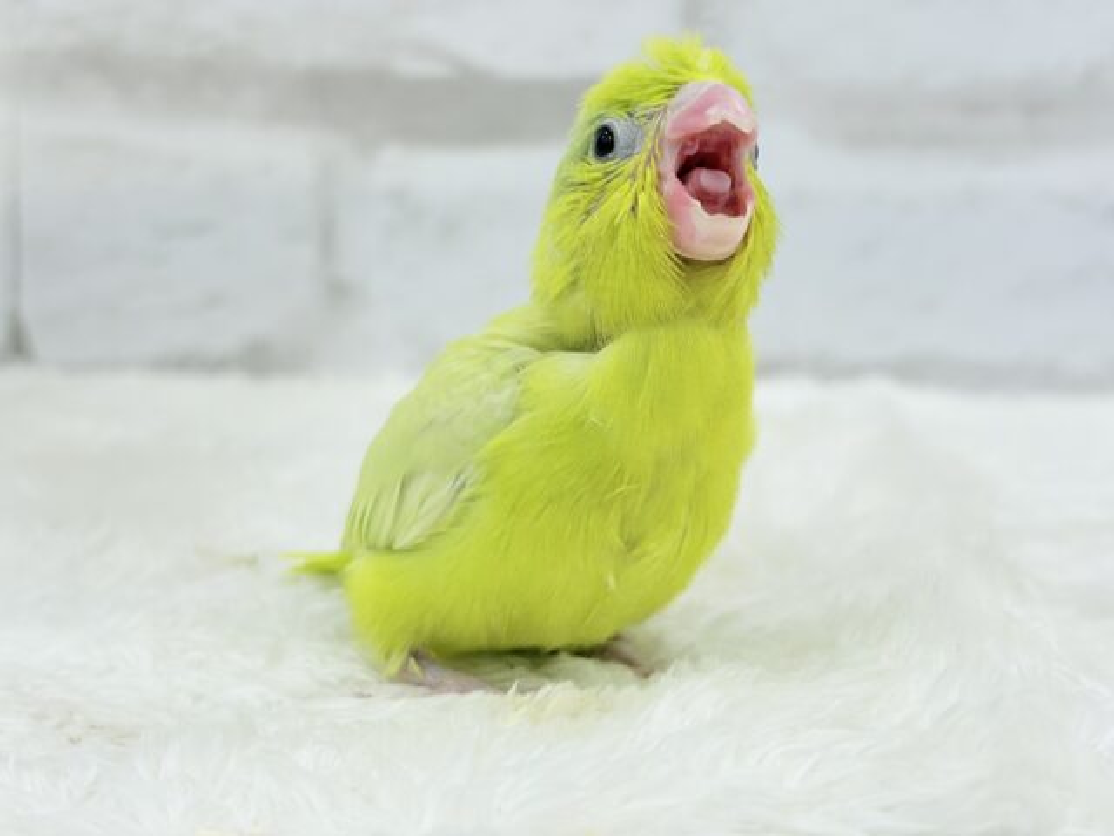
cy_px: 418
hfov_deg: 36.8
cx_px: 557
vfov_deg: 28.0
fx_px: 1673
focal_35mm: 52
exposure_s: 1/100
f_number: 1.6
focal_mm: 5.96
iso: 50
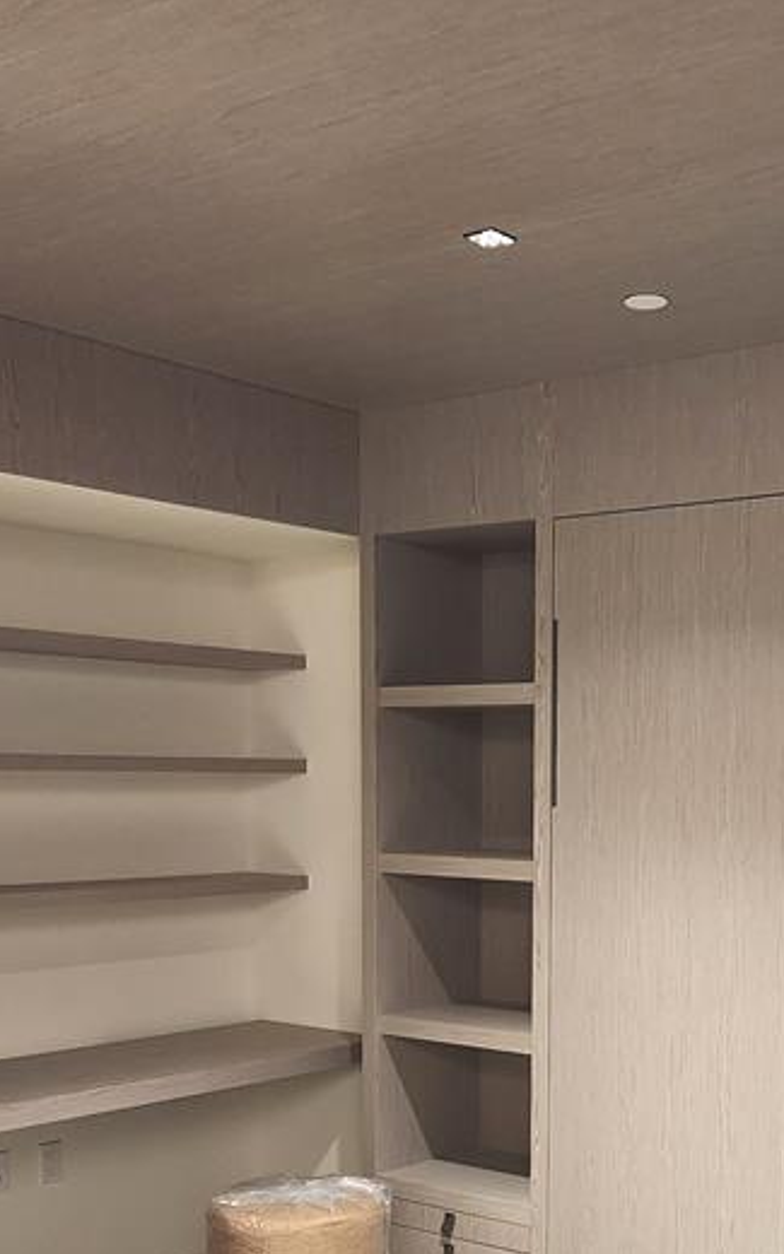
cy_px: 957
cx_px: 560
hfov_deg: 26.6
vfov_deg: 40.5
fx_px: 1641
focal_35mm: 48
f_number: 1.8
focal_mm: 5.4
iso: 640
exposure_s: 1/40
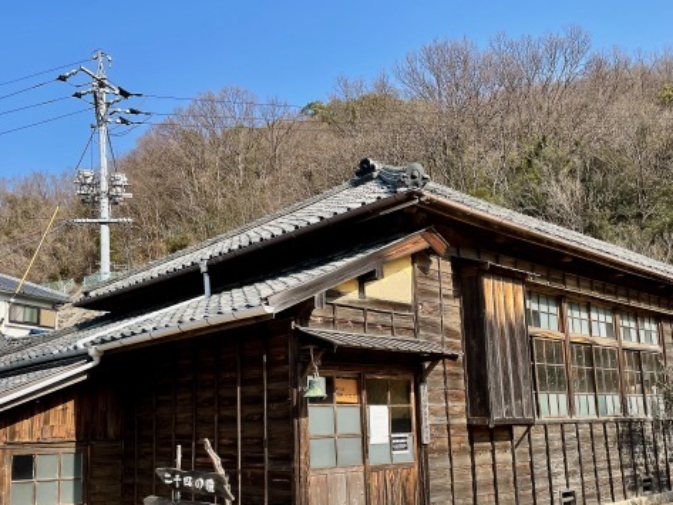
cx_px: 371
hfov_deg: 51.3
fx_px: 700
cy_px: 346
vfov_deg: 39.1
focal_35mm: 36
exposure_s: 1/2353
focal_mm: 4.2
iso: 32
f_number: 1.6
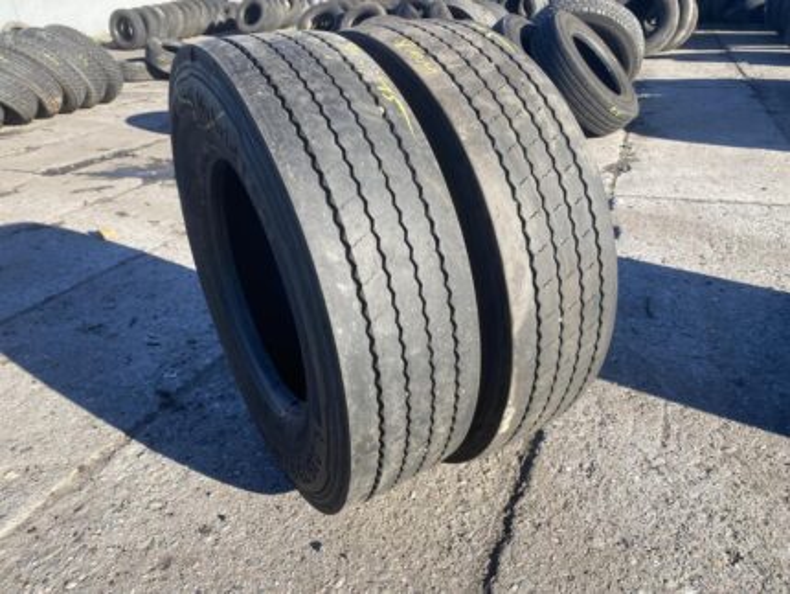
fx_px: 594
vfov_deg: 53.1
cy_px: 297
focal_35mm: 26
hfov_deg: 67.3
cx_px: 395
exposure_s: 1/898
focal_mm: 4.25
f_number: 1.8
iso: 32
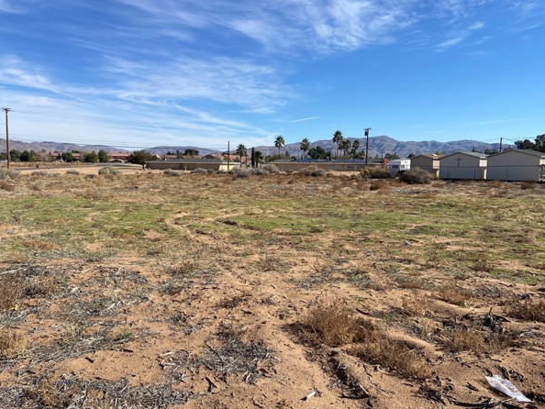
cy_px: 207
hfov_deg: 63.4
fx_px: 441
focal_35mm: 28
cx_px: 261
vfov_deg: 49.8
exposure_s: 1/3497
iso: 32
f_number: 1.8
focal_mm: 4.25
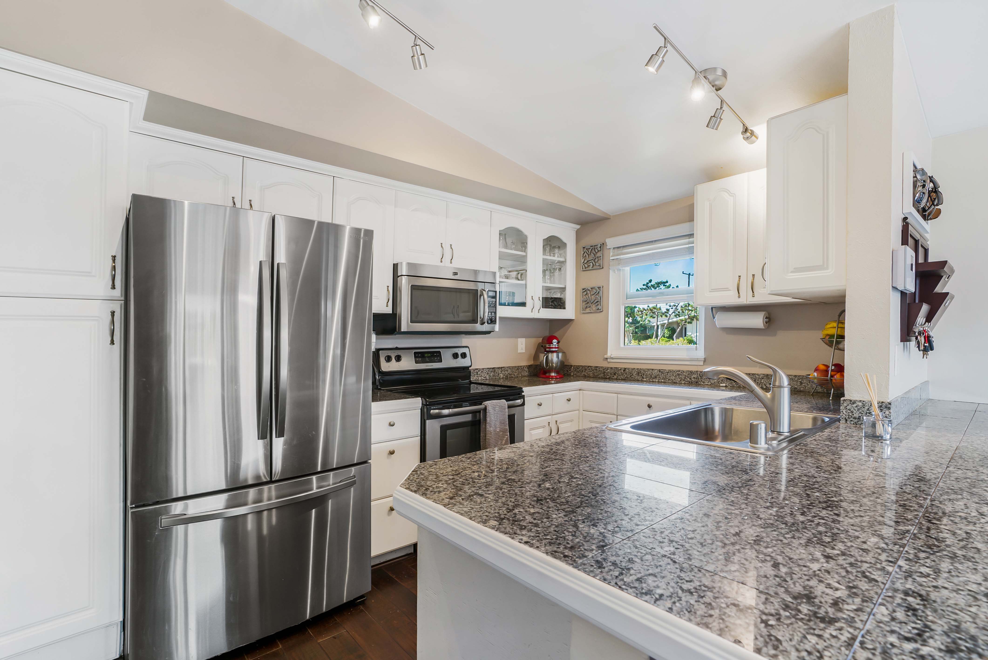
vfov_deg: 73.8
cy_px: 330
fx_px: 439
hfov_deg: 96.7
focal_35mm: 16
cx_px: 494
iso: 800
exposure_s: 1/250
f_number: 7.1
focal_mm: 16
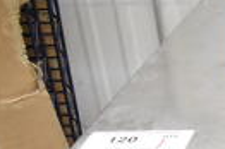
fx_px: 787
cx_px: 462
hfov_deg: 13.7
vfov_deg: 9.9
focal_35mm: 126
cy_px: 320
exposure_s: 1/125
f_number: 3.5
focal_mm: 18
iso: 2800
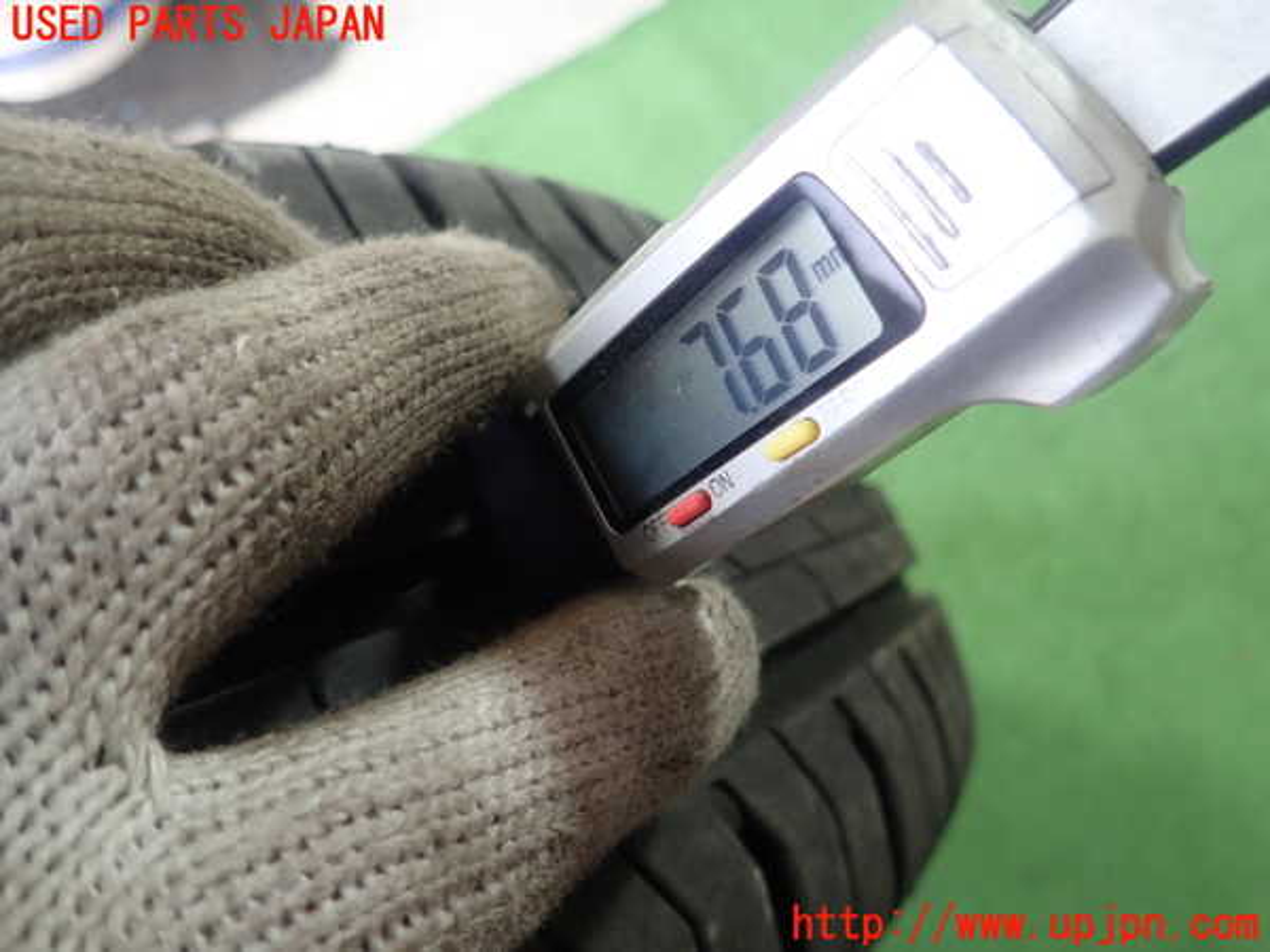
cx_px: 635
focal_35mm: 25
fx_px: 917
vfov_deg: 54.9
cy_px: 476
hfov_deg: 69.4
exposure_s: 1/50
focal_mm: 4.5
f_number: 2
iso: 200
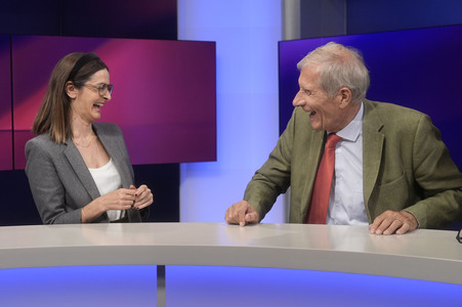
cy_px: 154
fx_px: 577
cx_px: 231
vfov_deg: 29.8
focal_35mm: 45
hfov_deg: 43.6
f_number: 2.2
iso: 640
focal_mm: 30
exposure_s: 1/250
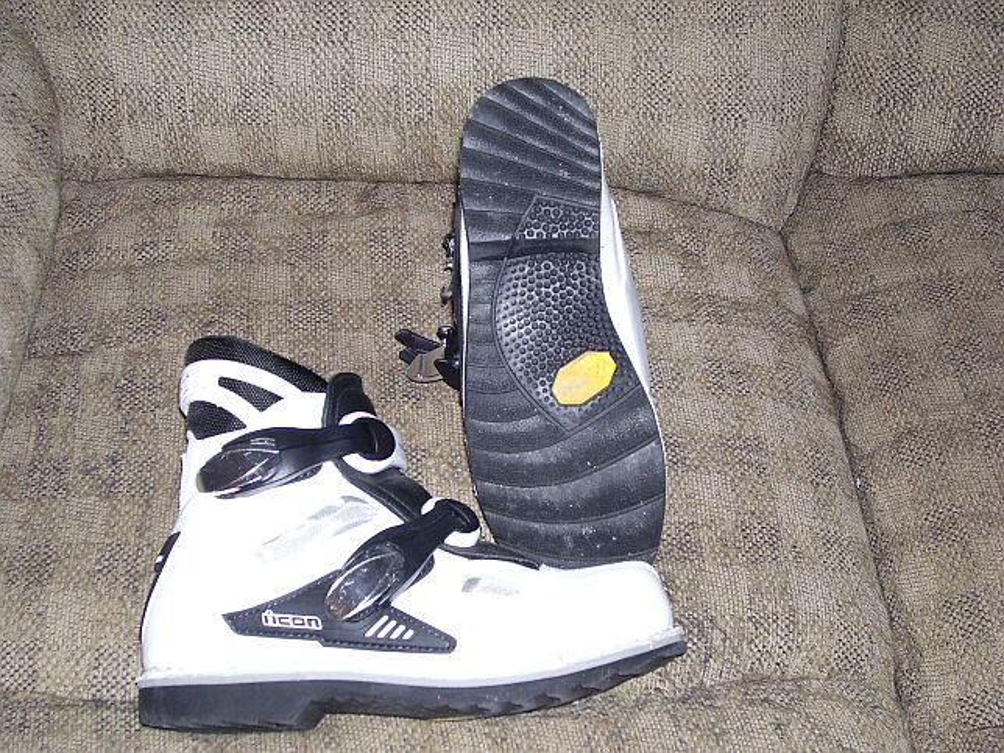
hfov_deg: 36.2
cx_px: 502
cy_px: 376
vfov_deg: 27.5
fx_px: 1537
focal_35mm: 53
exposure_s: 1/60
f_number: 3.4
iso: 80
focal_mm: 8.6
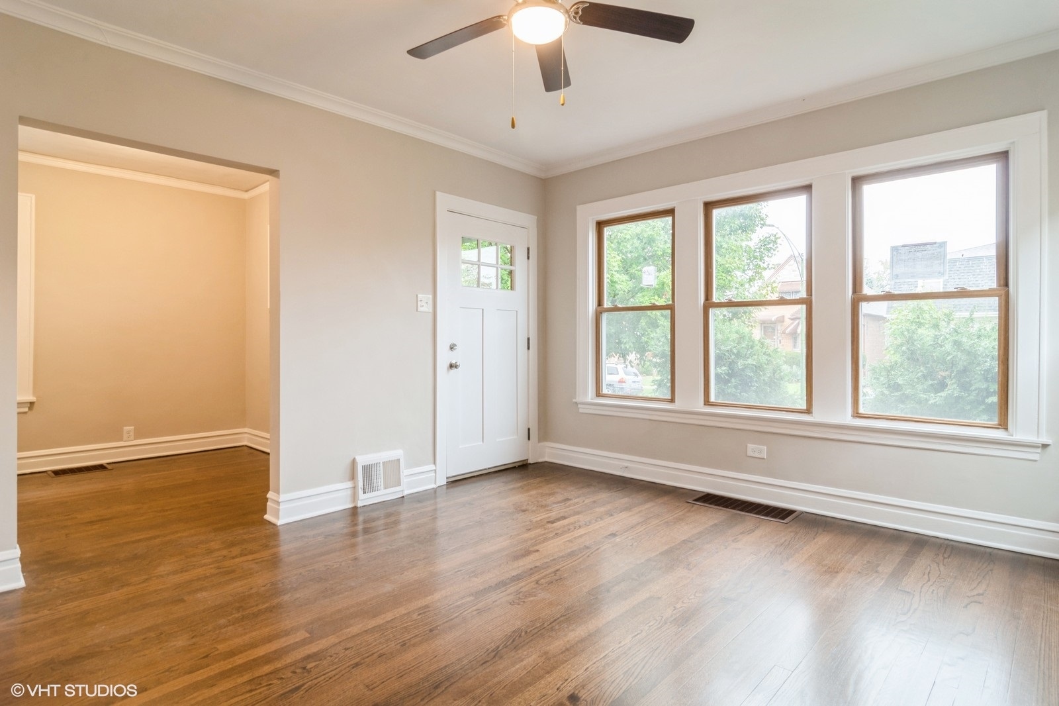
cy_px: 353
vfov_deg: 67.4
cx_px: 530
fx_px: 529
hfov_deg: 90.0
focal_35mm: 18
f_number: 8
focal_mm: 12
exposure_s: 1/2.5
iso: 200
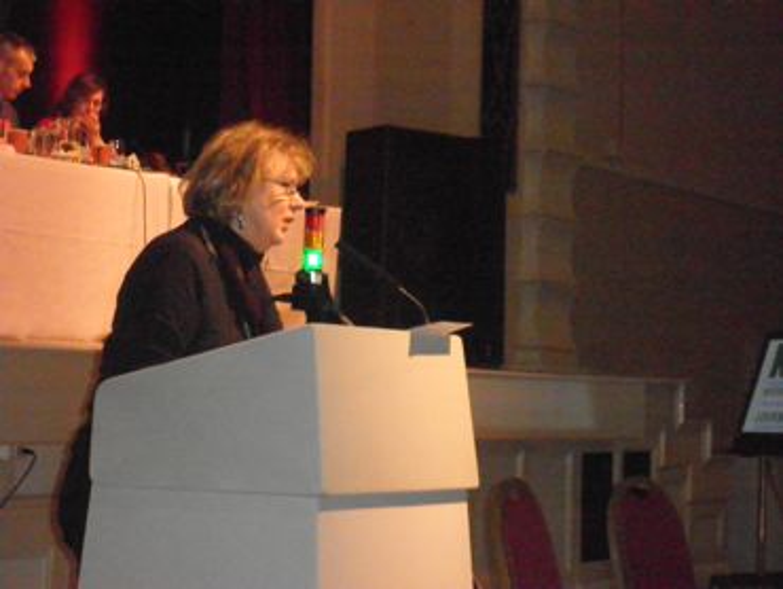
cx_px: 392
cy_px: 294
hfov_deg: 16.4
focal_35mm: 120
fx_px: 2716
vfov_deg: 12.4
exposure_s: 1/125
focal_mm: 21.5
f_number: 5.8
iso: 2000
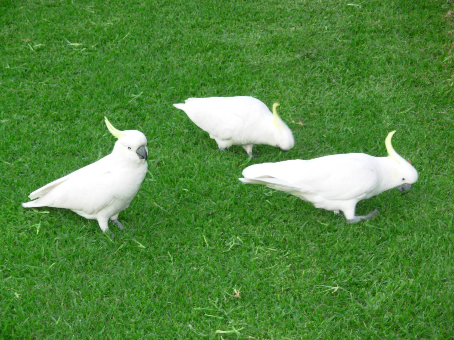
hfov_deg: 16.1
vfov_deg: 12.1
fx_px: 1600
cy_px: 170
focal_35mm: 122
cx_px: 227
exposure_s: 1/45.3
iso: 200
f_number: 4.3
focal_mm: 20.2
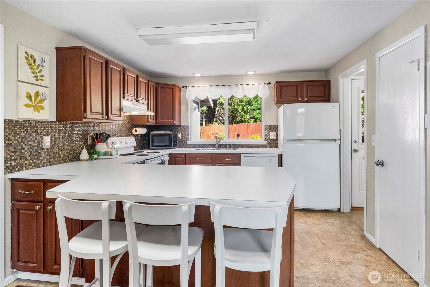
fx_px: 215
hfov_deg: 90.0
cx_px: 215
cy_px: 144
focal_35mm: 18
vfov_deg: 67.4
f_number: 7.1
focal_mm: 18
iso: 1000
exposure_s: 1/30
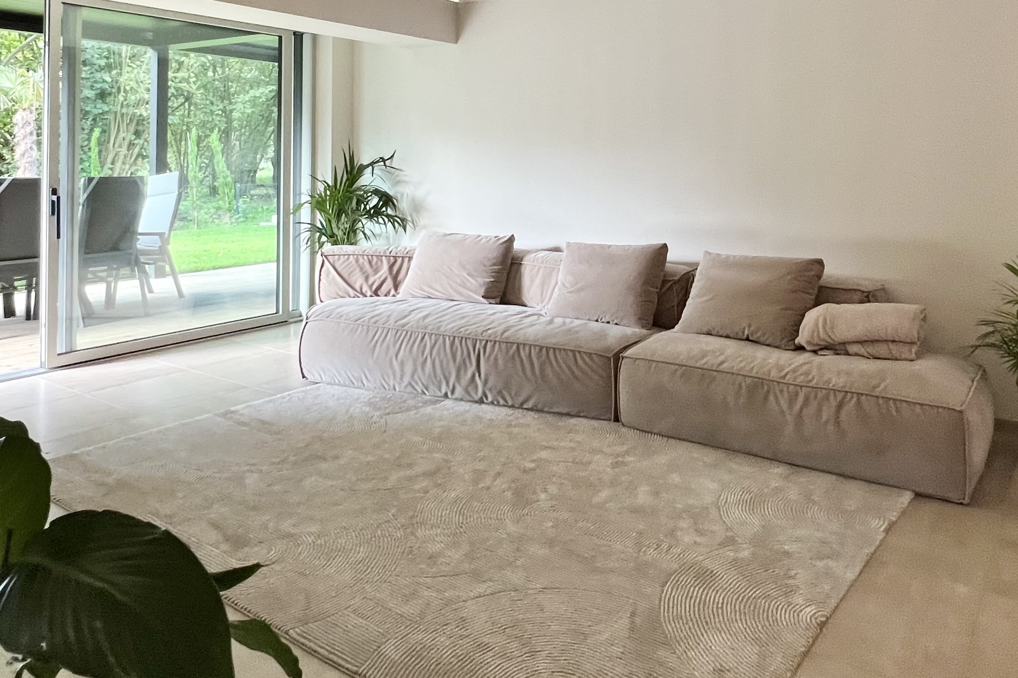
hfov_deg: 71.3
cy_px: 132
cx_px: 563
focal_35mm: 25
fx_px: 707
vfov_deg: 48.3
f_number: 1.8
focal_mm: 1.57
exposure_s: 1/100
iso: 160
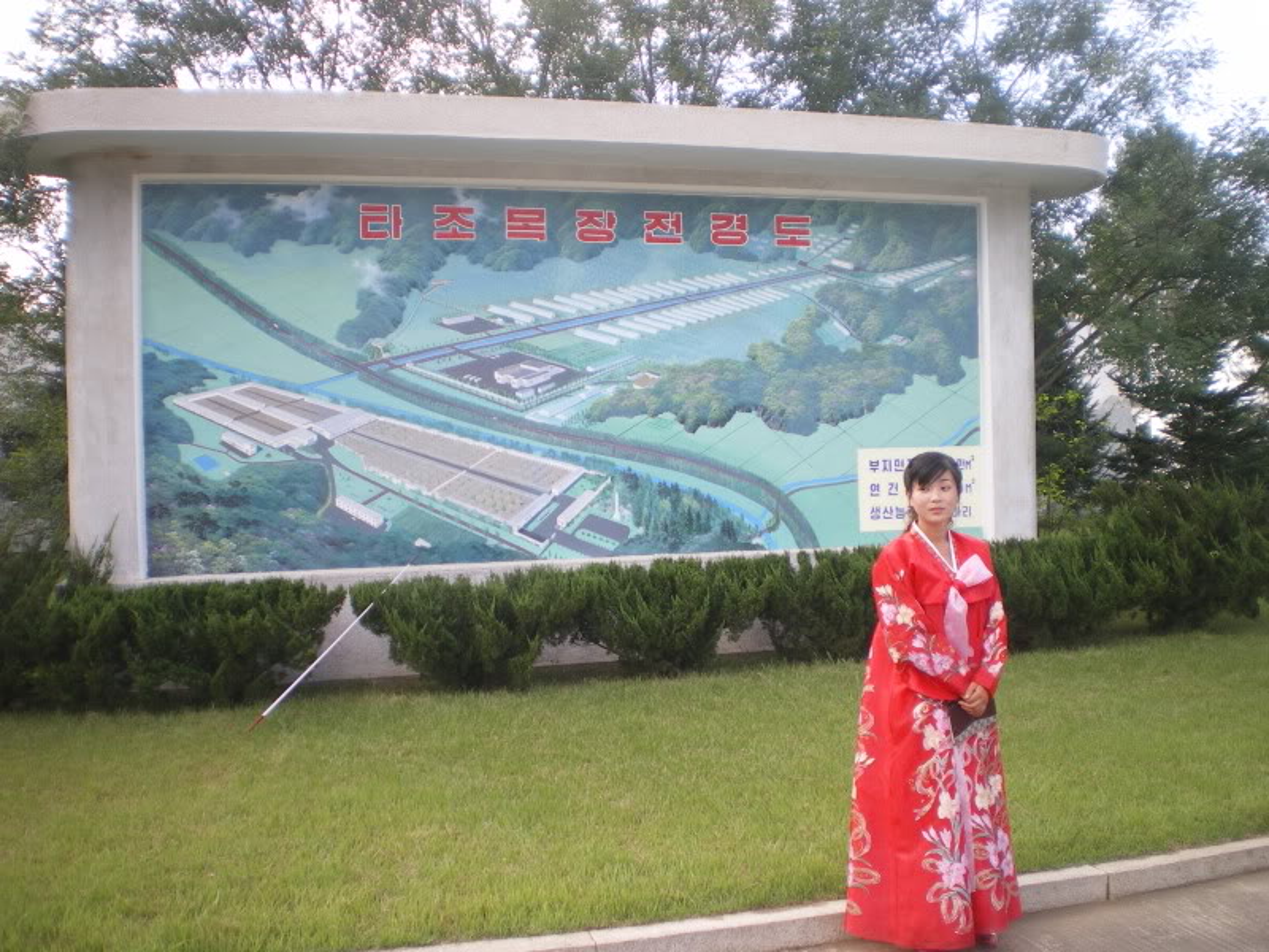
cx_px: 634
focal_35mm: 36
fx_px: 1320
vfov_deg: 39.7
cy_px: 476
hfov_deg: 51.4
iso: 50
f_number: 3.1
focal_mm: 6.3
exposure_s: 1/125
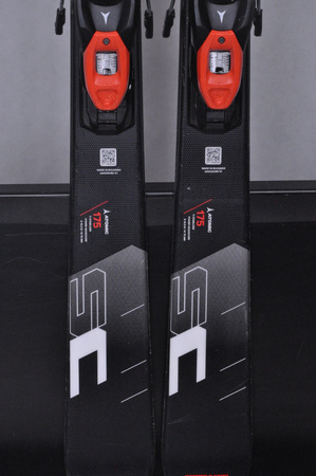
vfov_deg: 17.1
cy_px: 238
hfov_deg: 11.4
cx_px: 158
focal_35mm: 120
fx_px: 1584
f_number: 9.5
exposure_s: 1/125
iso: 3200
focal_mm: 80
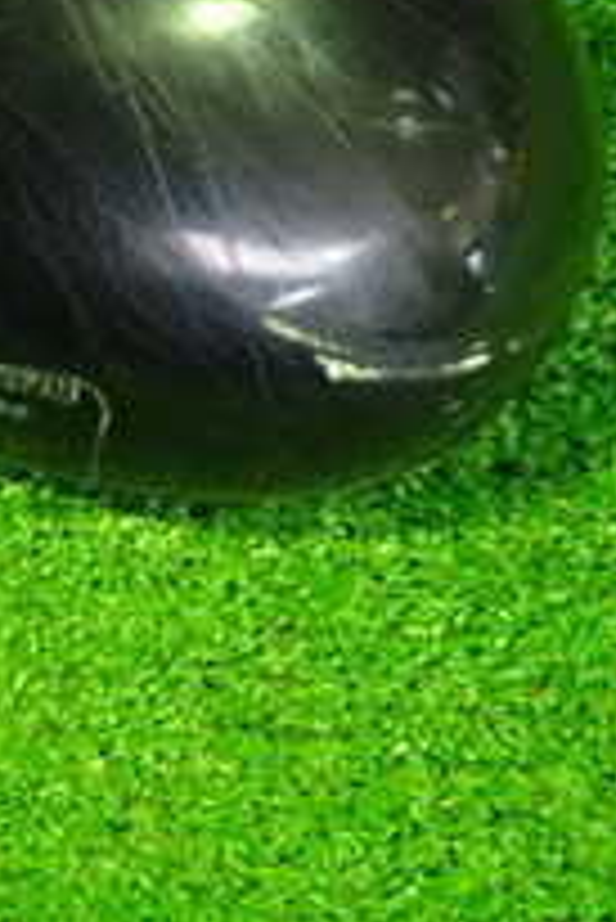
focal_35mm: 76
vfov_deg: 25.6
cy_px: 45
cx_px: -279
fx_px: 1947
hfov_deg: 16.5
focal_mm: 4.5
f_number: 2
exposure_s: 1/20
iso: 800
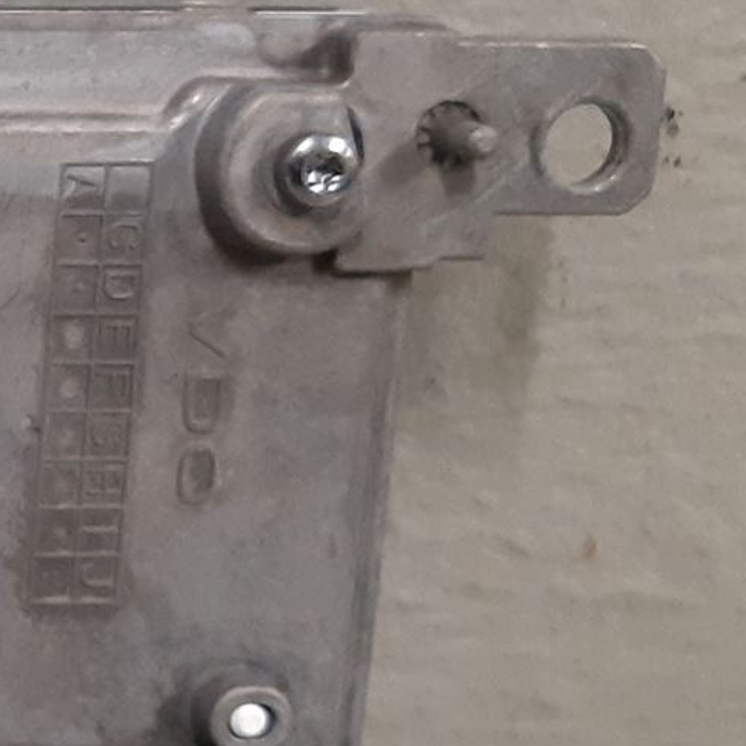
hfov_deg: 14.7
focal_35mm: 97
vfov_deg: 17.9
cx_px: -755
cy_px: 435
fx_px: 2365
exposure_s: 1/50
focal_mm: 3.93
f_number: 1.7
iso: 250
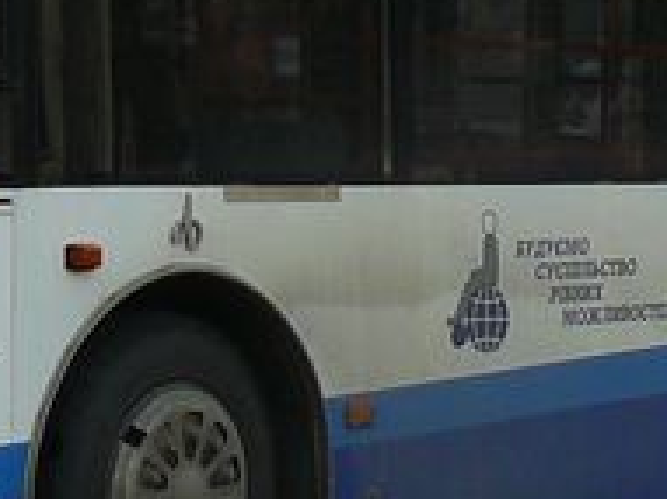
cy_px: -359
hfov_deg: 10.2
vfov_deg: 7.5
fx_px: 3716
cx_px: 119
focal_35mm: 193
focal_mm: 6
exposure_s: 1/500
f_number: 2.8
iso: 100
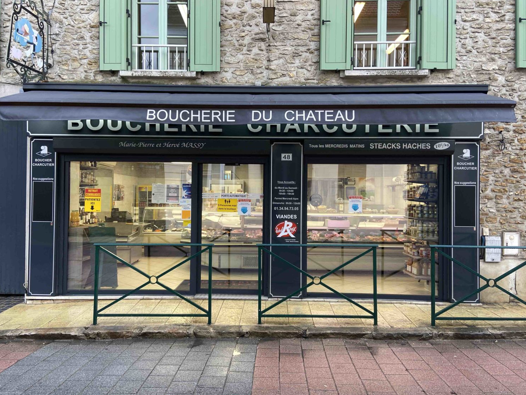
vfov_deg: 51.3
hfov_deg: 65.3
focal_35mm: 27
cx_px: 261
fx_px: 410
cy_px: 197
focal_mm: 4.25
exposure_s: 1/100
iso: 64
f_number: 1.8
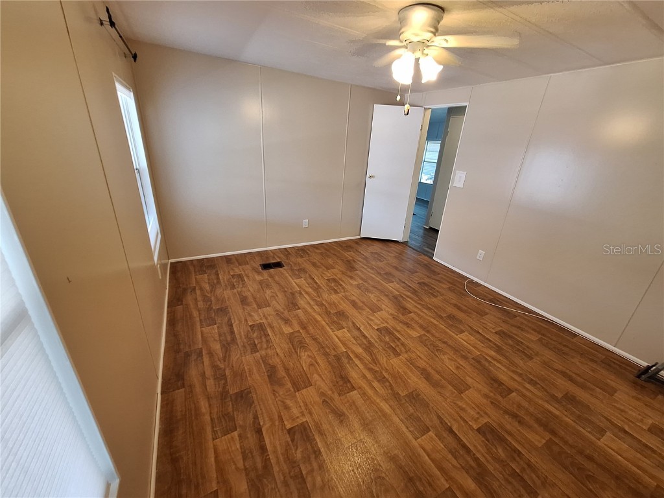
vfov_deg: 89.9
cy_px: 249
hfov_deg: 106.2
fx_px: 249
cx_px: 332
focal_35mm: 13
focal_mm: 1.74
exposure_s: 1/40
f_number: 2.2
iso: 160
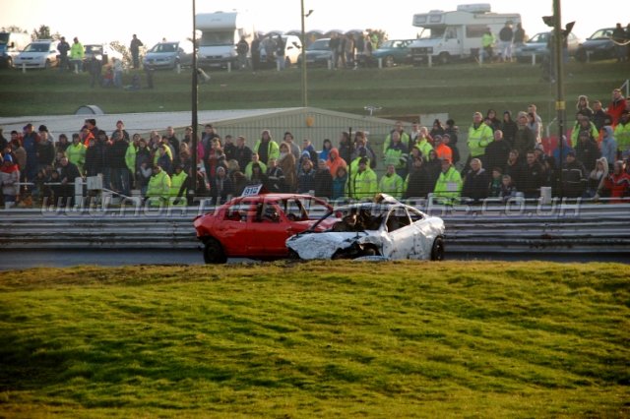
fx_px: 3043
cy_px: 210
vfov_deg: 7.9
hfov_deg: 11.8
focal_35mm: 174
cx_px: 315
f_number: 6
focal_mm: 116
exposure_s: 1/500
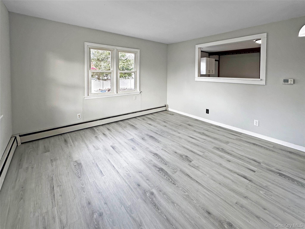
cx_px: 152
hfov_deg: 102.1
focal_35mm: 14
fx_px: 123
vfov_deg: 85.7
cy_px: 114
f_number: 2.2
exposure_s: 1/99
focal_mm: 2.22
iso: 80
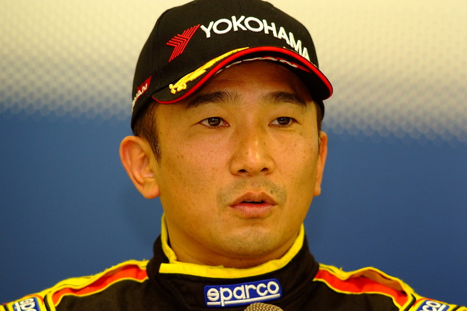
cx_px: 234
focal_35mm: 270
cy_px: 156
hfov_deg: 7.6
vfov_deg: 5.1
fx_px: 3502
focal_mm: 180
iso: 800
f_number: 2.8
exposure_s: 1/125
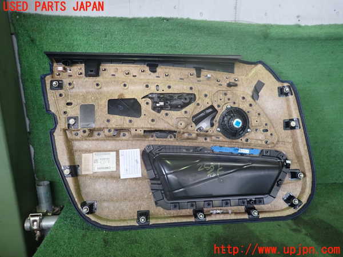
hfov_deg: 69.4
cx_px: 172
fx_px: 248
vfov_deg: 54.9
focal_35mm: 25
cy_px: 128
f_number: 2
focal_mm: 4.5
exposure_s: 1/50
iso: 200
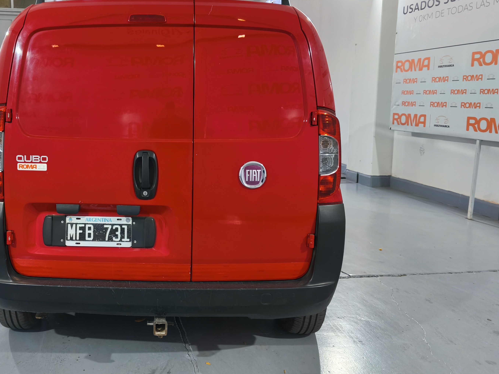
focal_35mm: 35
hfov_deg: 51.7
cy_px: 155
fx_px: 505
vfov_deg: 40.6
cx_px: 168
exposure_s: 1/50
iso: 320
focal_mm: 5.35
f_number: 1.7
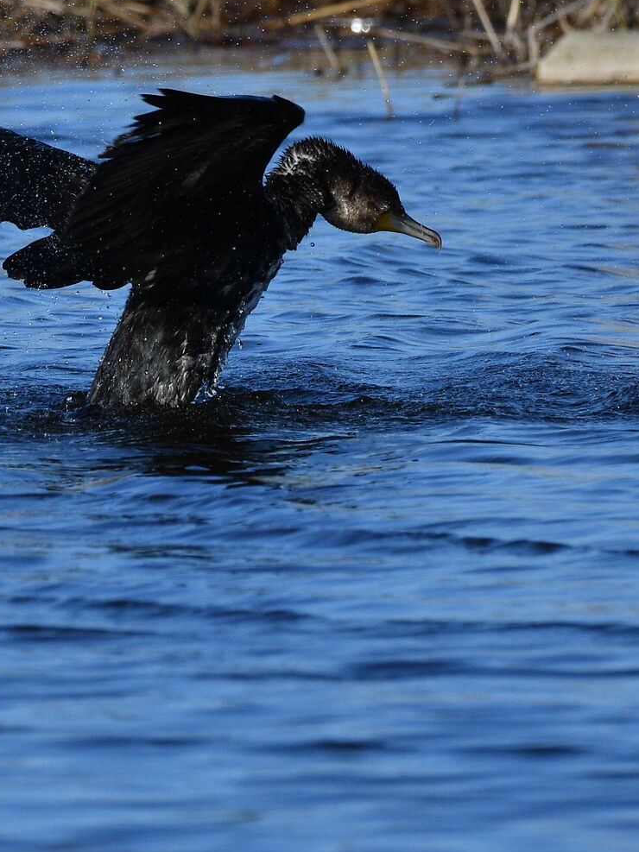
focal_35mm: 1753
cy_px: 305
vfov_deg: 1.1
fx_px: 43156
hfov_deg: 0.8
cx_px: 256
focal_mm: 500
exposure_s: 1/2000
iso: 400
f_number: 11
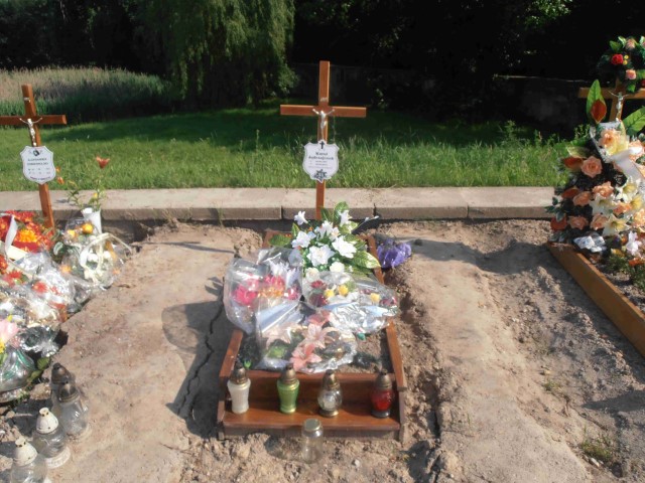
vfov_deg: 46.8
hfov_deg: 60.0
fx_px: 559
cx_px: 322
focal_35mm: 30
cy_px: 242
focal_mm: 5.25
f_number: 3.5
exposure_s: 1/1000
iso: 80
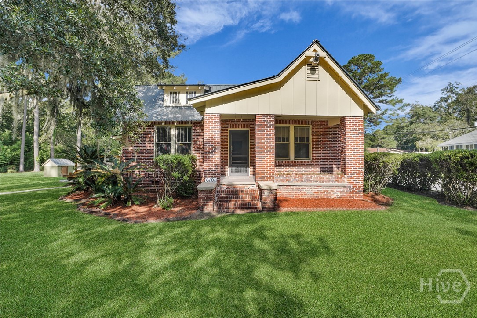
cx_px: 238
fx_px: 212
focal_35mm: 16
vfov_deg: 73.8
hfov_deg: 96.7
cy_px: 159
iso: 320
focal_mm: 16
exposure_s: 1/400
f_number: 9
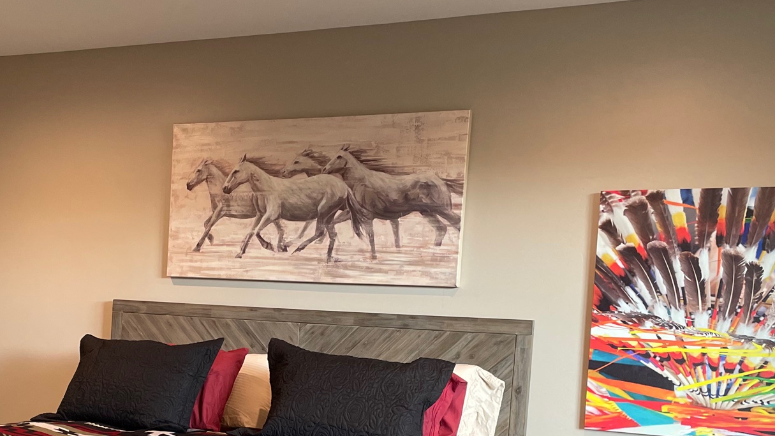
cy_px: 394
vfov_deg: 24.7
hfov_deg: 43.2
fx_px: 966
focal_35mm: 47
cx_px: 265
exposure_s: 1/60
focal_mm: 4.2
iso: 200
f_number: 1.6
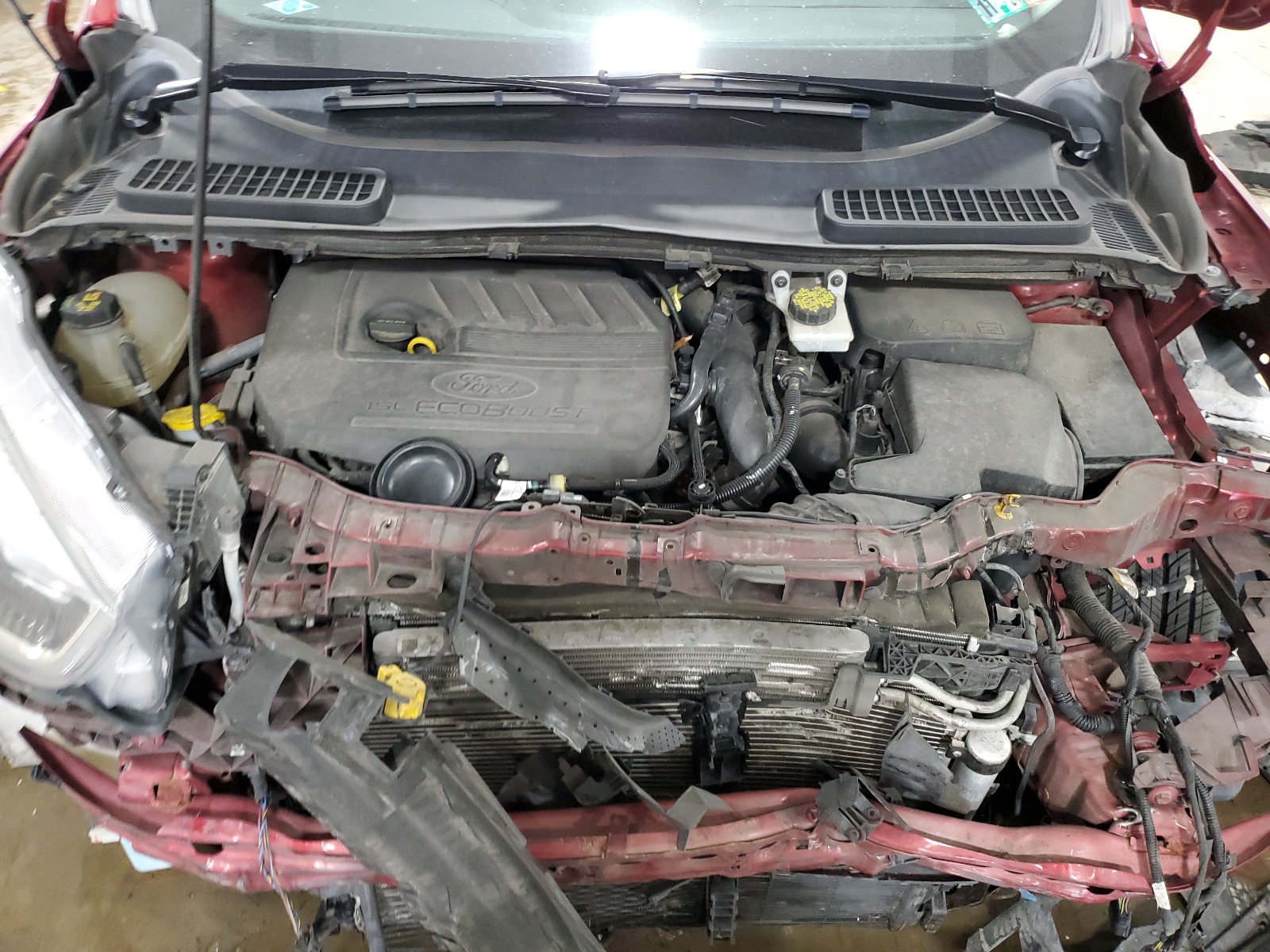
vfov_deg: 53.1
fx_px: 954
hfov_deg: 67.3
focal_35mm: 26
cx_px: 635
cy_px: 476
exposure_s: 1/20
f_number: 1.5
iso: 313
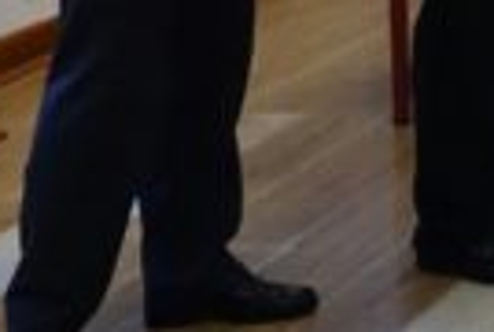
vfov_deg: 9.5
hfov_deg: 12.6
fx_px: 1843
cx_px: 1099
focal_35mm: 134
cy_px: -358
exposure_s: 1/250
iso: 2000
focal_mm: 8.99
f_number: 4
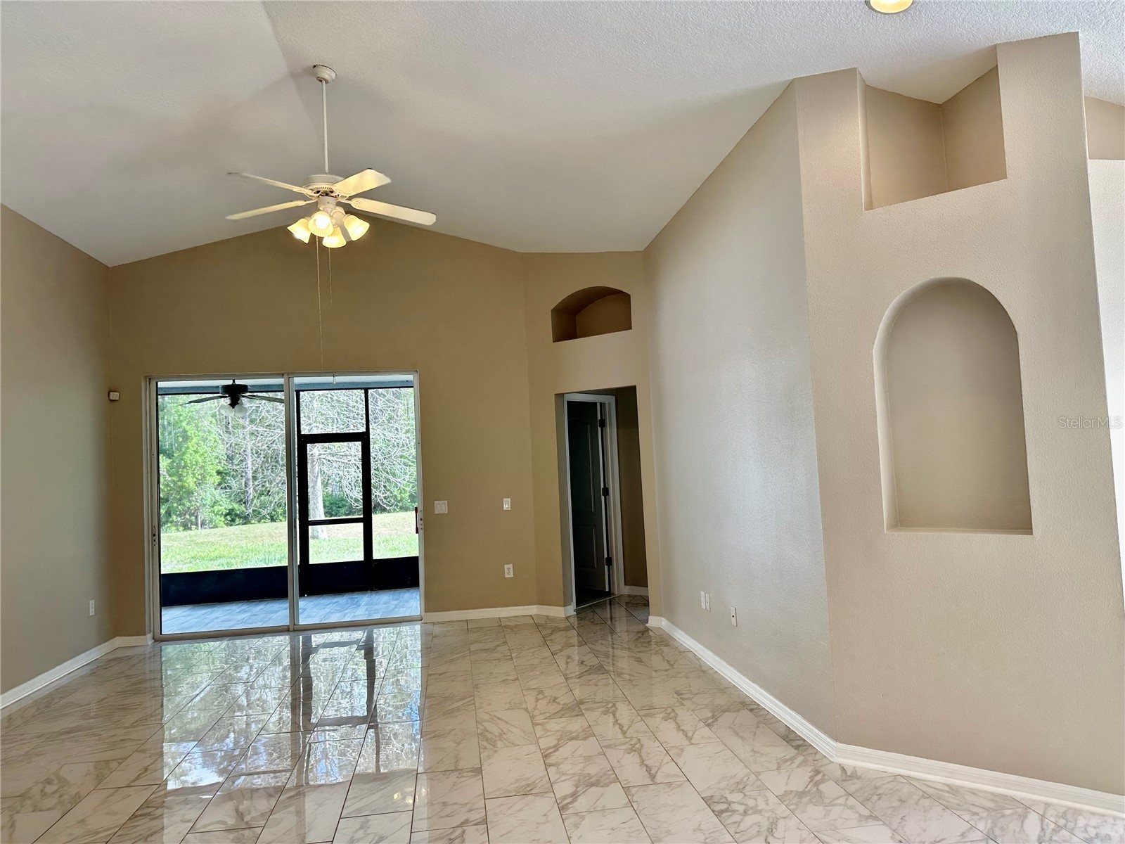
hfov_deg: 71.6
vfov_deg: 56.8
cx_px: 562
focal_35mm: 24
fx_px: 780
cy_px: 422
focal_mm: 6.86
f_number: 1.78
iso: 80
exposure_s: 1/160
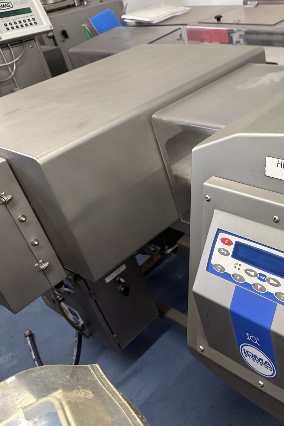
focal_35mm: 34
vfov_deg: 55.8
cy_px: 211
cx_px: 247
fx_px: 402
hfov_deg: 36.8
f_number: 1.78
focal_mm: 6.86
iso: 160
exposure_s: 1/100
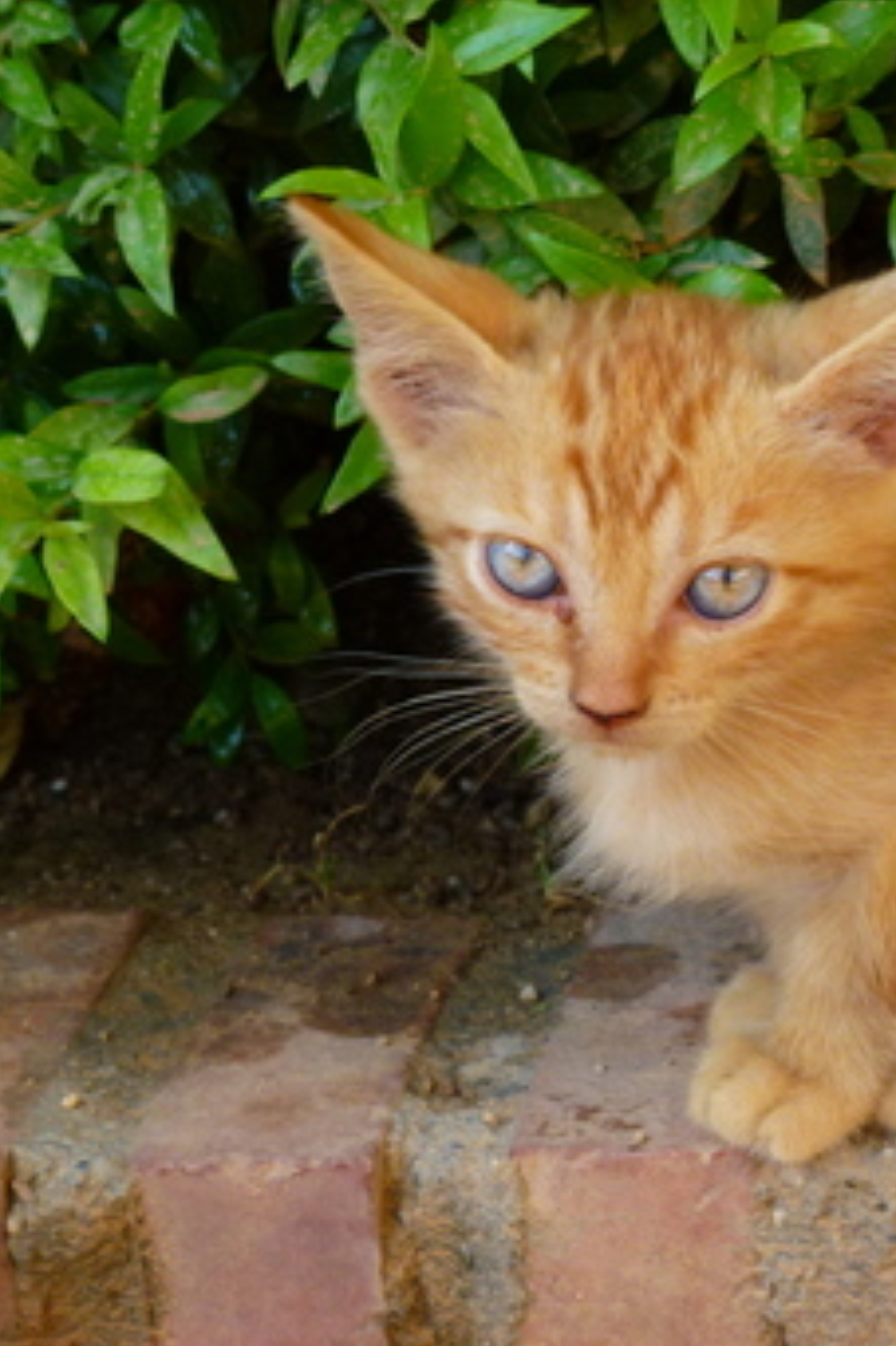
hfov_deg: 9.3
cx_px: 837
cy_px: 673
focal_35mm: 146
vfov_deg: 14.1
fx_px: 5456
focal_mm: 18.7
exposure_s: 1/80
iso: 160
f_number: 5
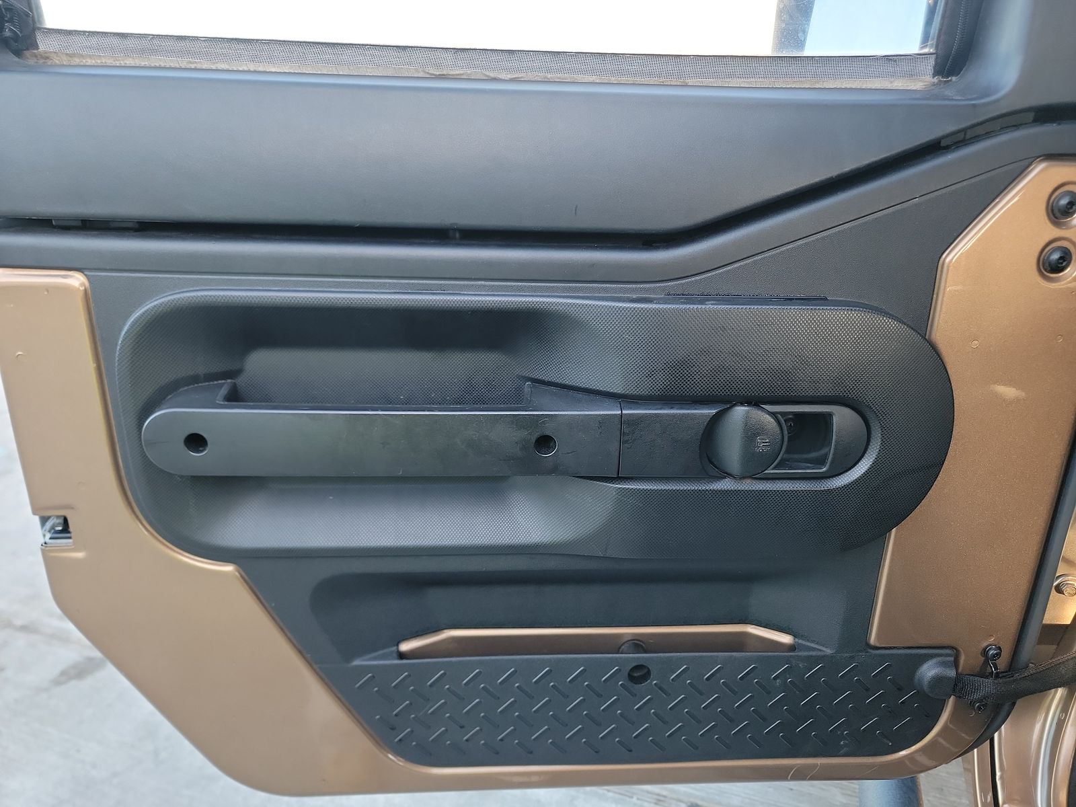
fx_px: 746
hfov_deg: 71.6
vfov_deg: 56.8
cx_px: 538
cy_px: 404
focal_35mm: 24
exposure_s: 1/59
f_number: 1.8
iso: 109
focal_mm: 6.7
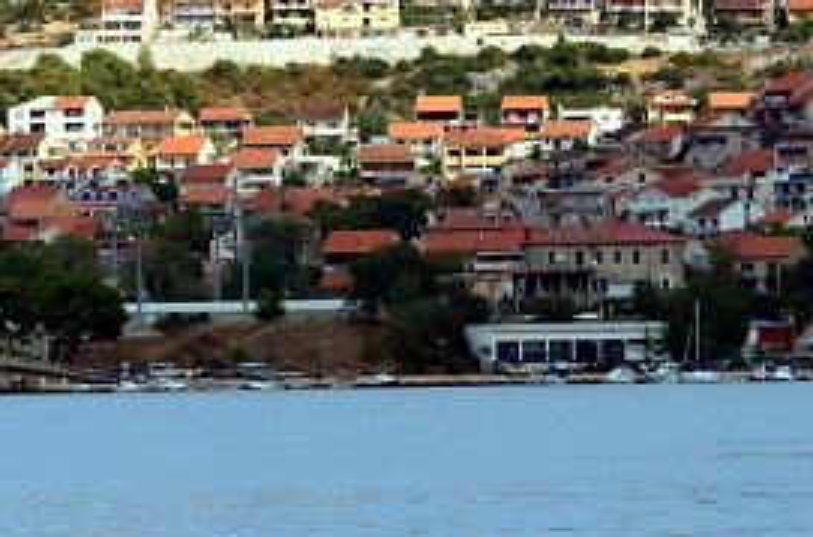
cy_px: -258
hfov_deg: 4.6
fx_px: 10110
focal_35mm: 449
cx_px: 123
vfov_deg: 3.0
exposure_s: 1/6400
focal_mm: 90
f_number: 4.5
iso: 640
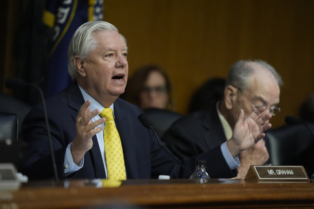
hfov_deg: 10.3
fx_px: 1745
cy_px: 104
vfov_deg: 6.9
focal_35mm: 200
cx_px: 157
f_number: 2.8
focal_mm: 200
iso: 4000
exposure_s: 1/640
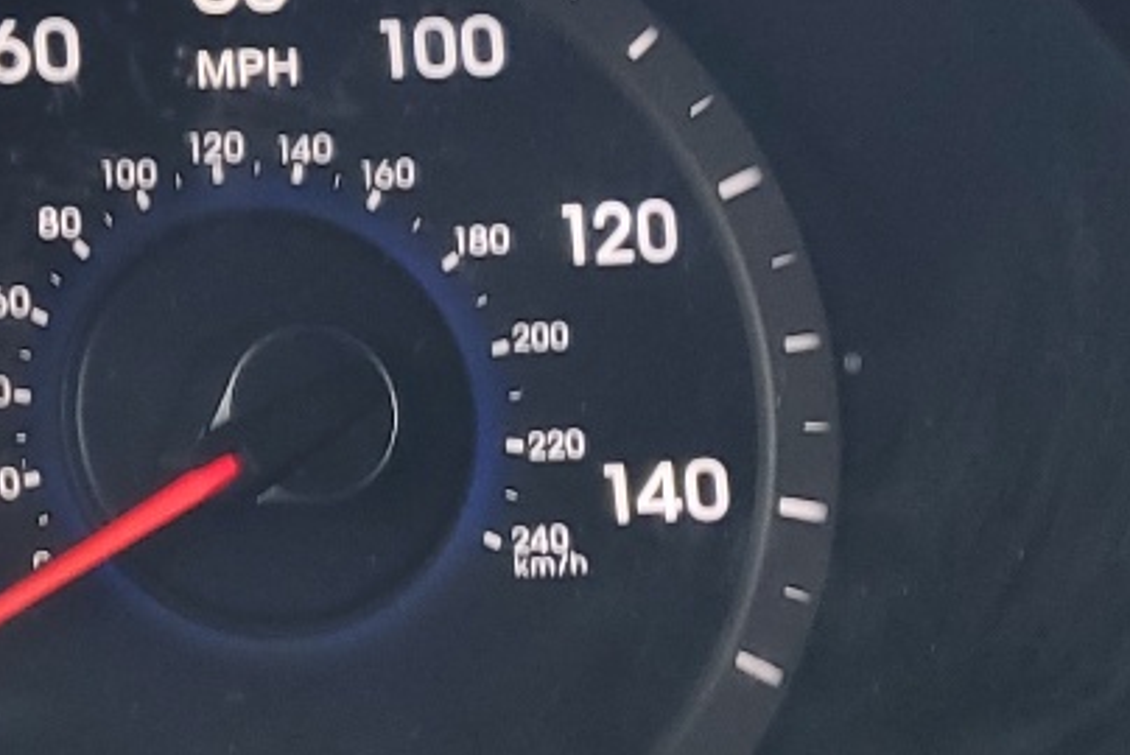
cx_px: -604
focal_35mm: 107
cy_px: 39
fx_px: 3361
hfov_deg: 17.1
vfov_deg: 12.7
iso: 65
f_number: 1.5
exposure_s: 1/60.2
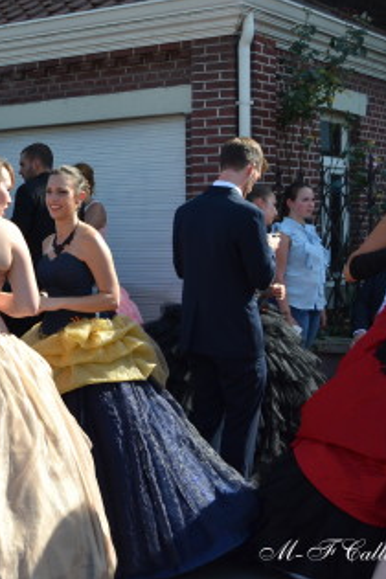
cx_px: -22
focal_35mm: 64
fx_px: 1029
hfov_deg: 20.4
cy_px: 287
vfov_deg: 31.4
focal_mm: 28
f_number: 7.1
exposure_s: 1/200
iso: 100
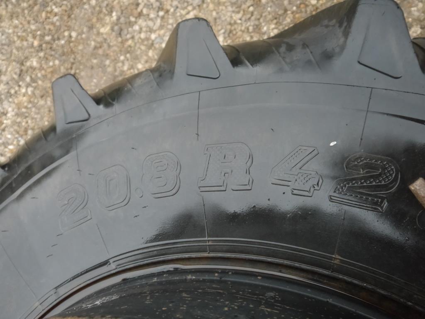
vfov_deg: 49.7
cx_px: 212
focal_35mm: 28
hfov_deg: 63.4
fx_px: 344
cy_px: 160
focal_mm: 14
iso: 1600
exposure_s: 1/50
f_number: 3.5
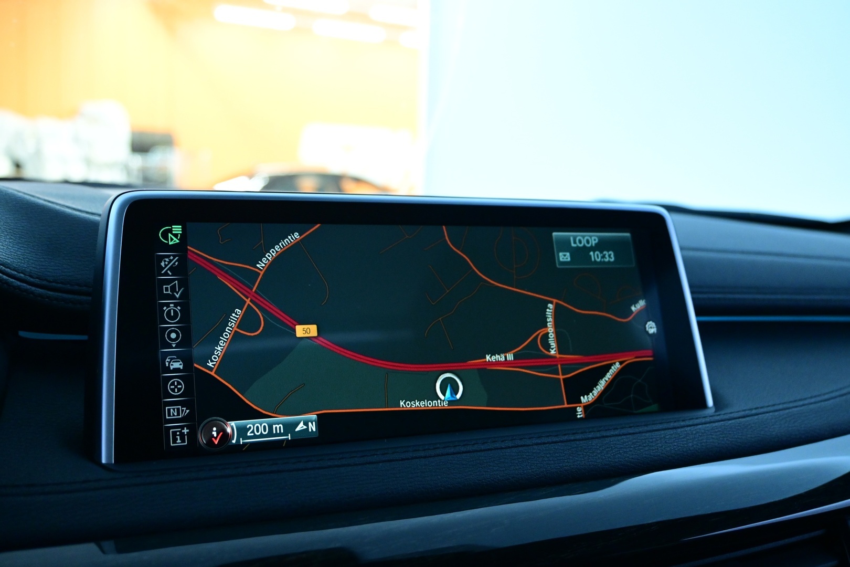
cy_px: 284
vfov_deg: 36.2
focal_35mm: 37
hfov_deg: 52.2
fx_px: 868
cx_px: 425
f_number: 4.2
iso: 2200
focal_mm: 24.5
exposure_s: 1/40
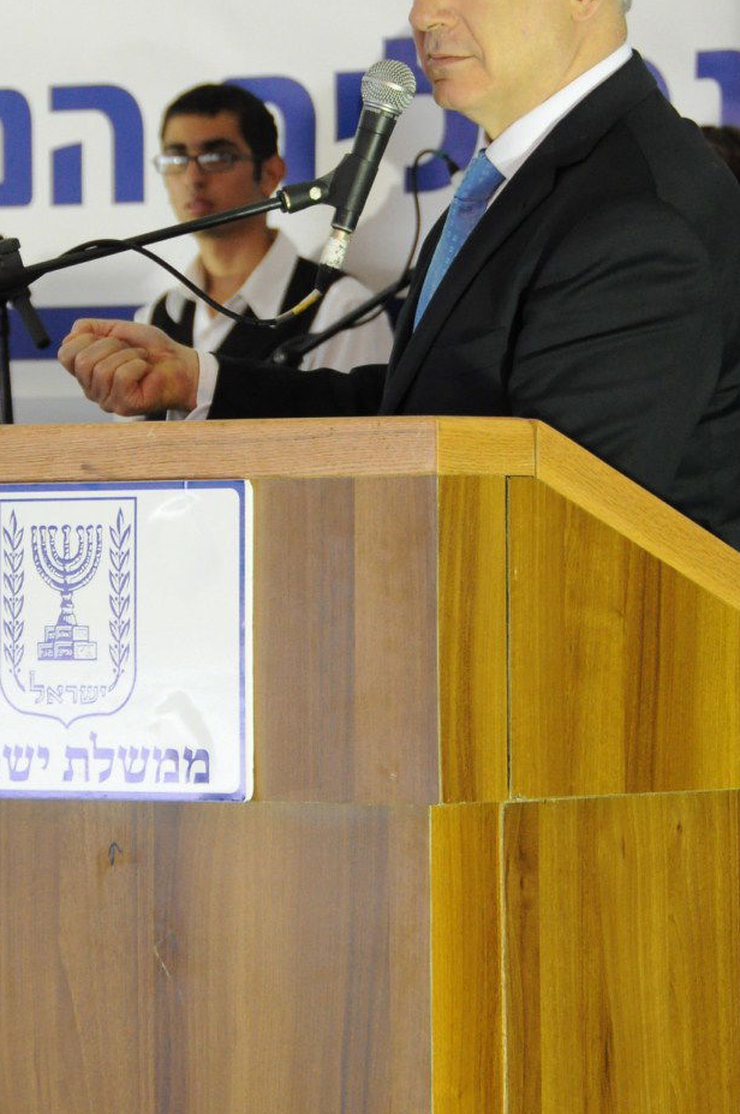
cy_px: 541
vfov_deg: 10.0
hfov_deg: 6.6
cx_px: 381
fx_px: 6401
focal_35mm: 207
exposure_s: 1/30
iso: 1250
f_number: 5
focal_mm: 80
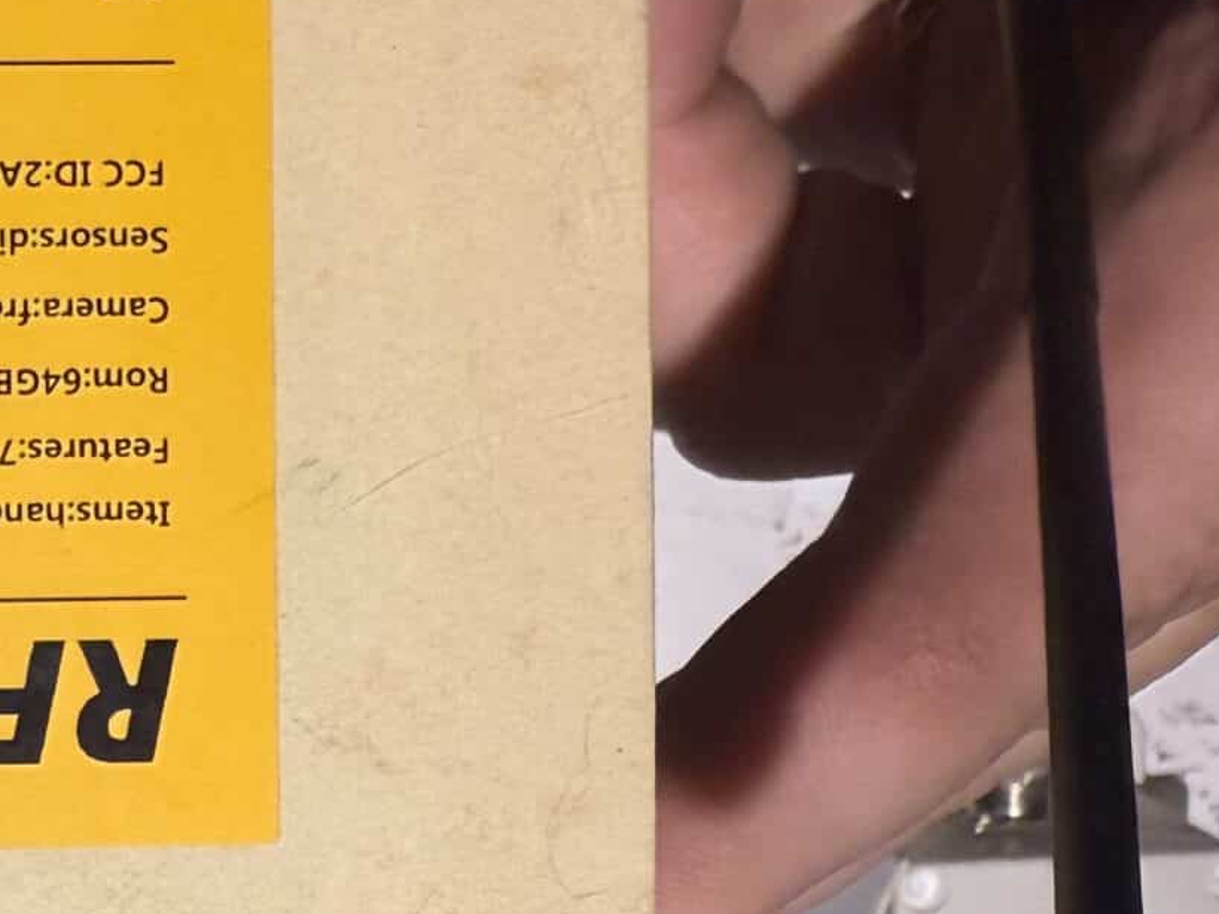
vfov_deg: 19.6
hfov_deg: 21.5
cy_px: 552
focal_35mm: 75
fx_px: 2641
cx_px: -643
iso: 125
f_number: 2.2
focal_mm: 2.22
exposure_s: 1/120
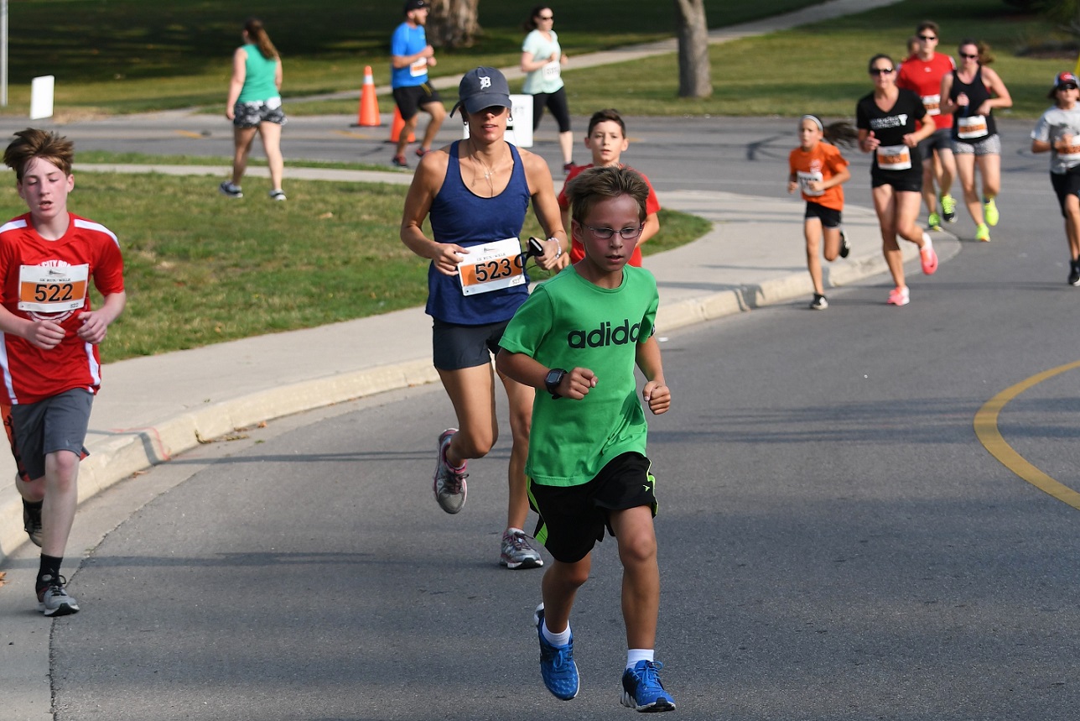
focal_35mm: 105
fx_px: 3150
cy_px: 360
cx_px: 540
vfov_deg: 13.0
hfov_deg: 19.5
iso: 250
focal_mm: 70
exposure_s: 1/1000
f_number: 4.5
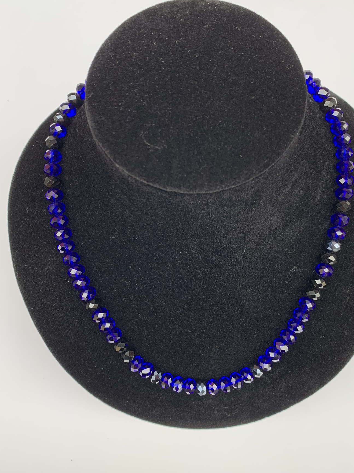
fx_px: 423
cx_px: 193
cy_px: 244
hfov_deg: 45.4
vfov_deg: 58.3
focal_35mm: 31
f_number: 1.8
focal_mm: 4.25
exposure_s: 1/121
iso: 100
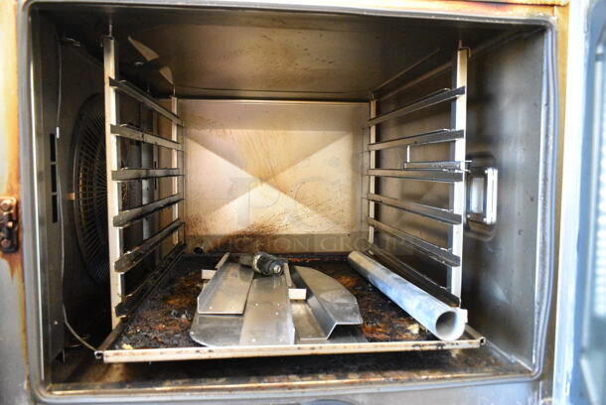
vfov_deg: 48.0
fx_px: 455
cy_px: 202
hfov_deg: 67.3
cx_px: 303
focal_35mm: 27
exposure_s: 1/100
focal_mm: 18
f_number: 5
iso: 6400
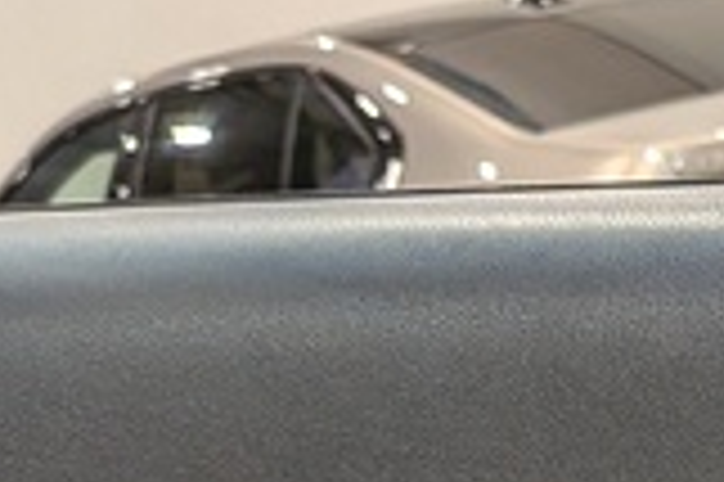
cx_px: 1484
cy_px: 1487
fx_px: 3194
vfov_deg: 7.5
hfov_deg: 11.5
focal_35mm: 159
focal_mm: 4.53
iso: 112
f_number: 1.7
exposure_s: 1/100
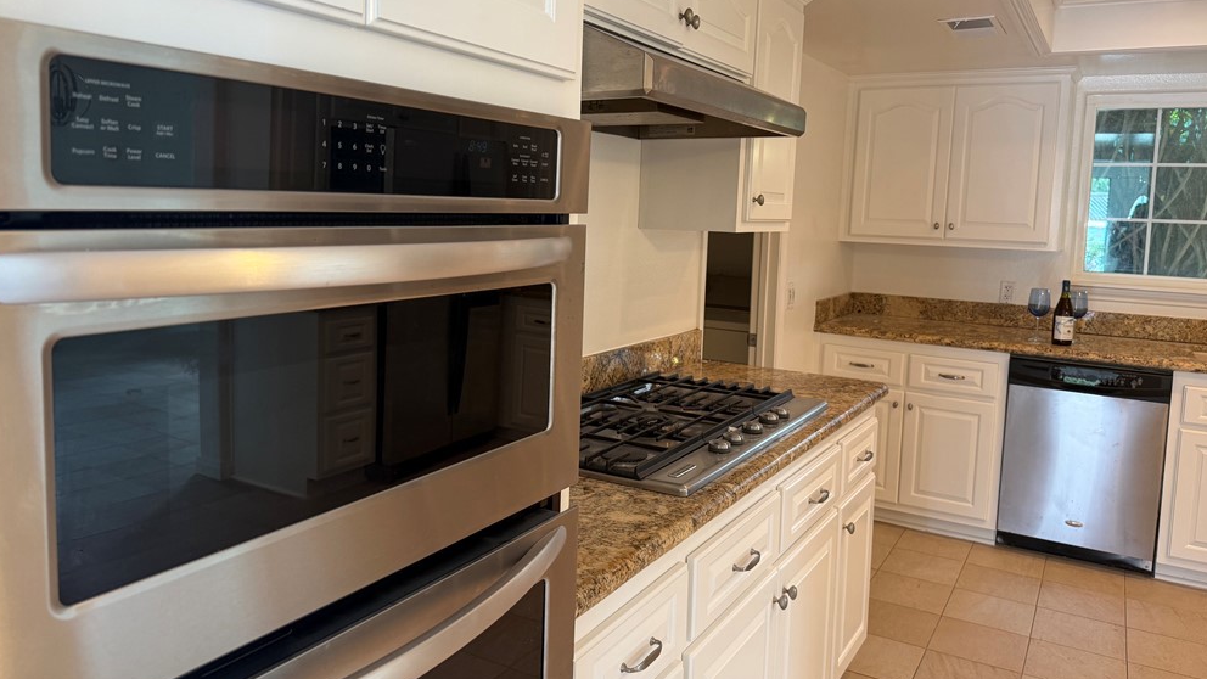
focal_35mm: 27
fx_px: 864
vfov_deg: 42.8
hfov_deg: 69.9
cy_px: 286
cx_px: 608
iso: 160
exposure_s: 1/60
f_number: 1.78
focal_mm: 6.76
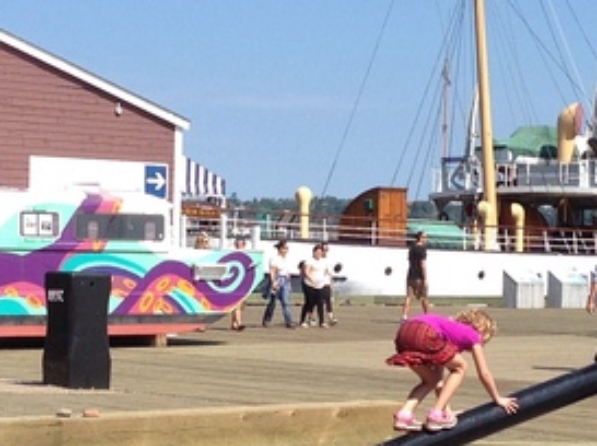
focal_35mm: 124
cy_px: 289
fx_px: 2136
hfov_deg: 15.9
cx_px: 354
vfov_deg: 11.9
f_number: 2.4
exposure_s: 1/1595
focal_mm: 4.12
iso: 50
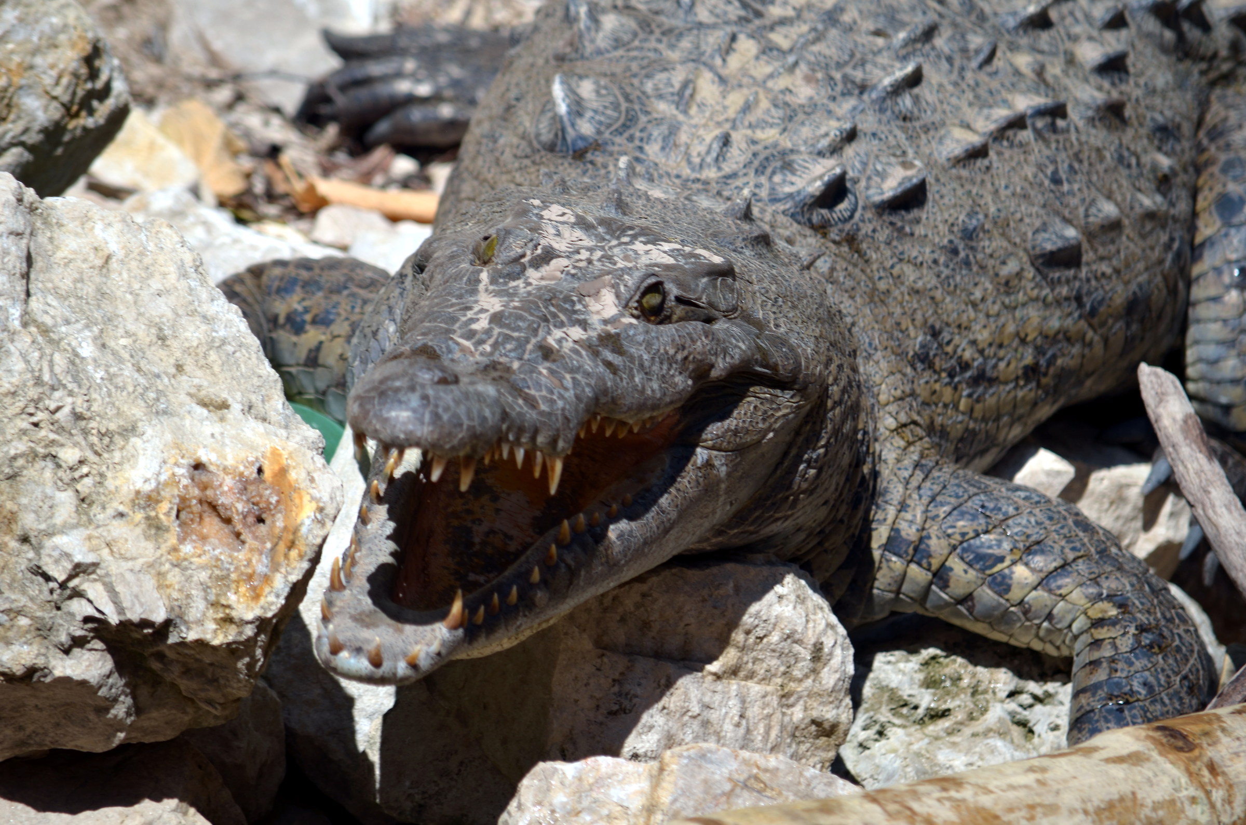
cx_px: 623
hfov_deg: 4.9
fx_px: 14505
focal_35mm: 420
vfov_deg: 3.3
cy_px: 412
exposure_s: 1/640
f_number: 5.6
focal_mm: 280
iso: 100
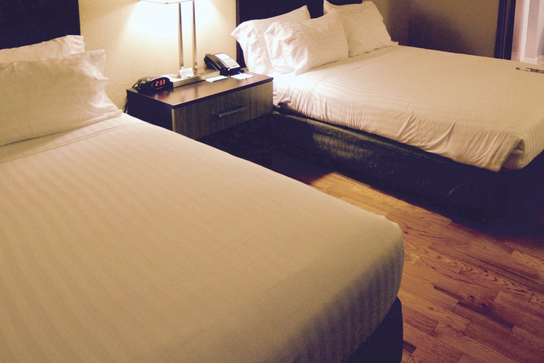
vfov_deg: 40.5
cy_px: 39
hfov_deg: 61.4
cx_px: 327
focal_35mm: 30
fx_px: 453
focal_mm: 10
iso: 1250
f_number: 3.5
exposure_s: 1/60
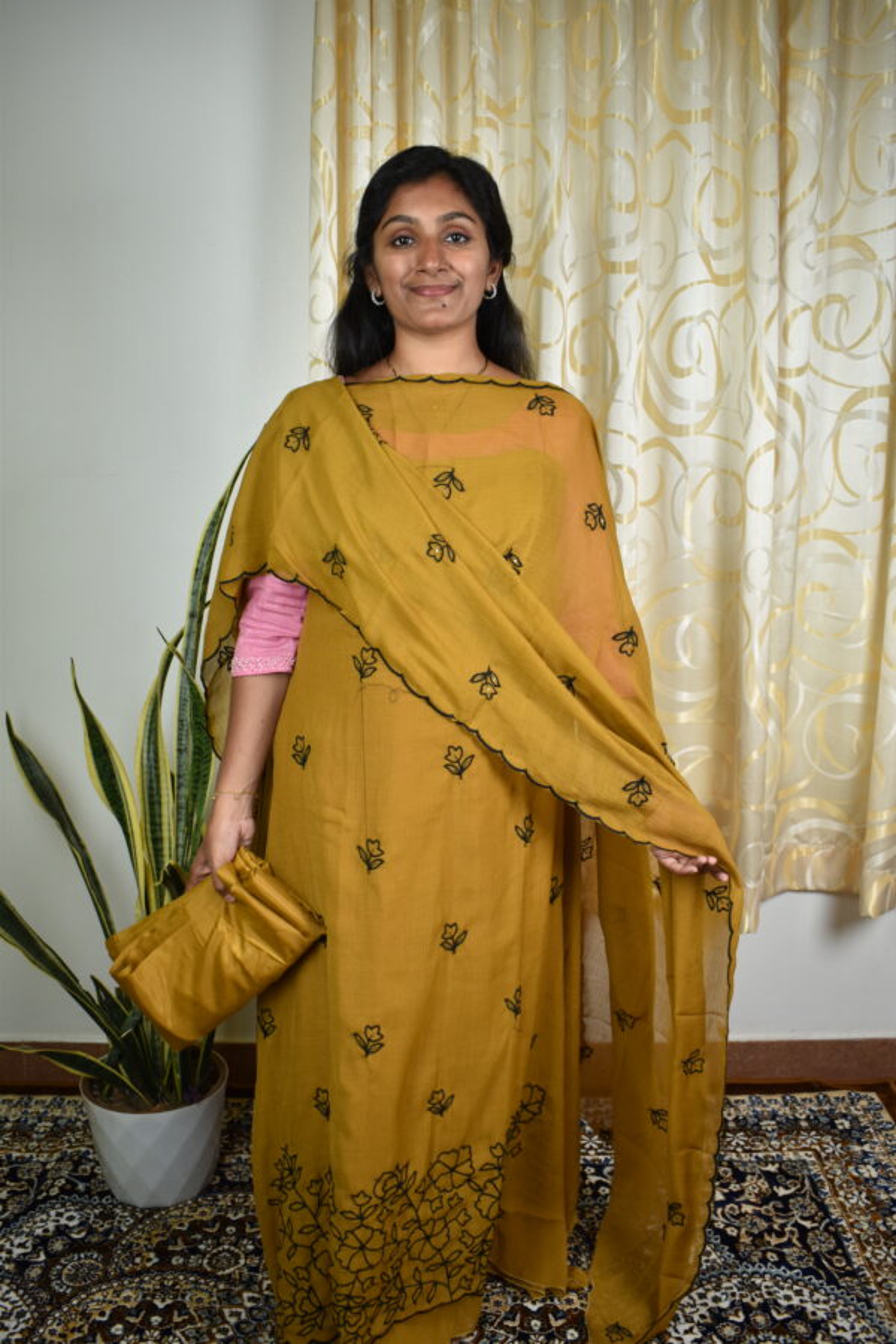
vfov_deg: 57.2
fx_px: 1232
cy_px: 672
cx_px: 448
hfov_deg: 40.0
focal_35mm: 33
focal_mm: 22
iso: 200
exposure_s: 1/60
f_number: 3.8
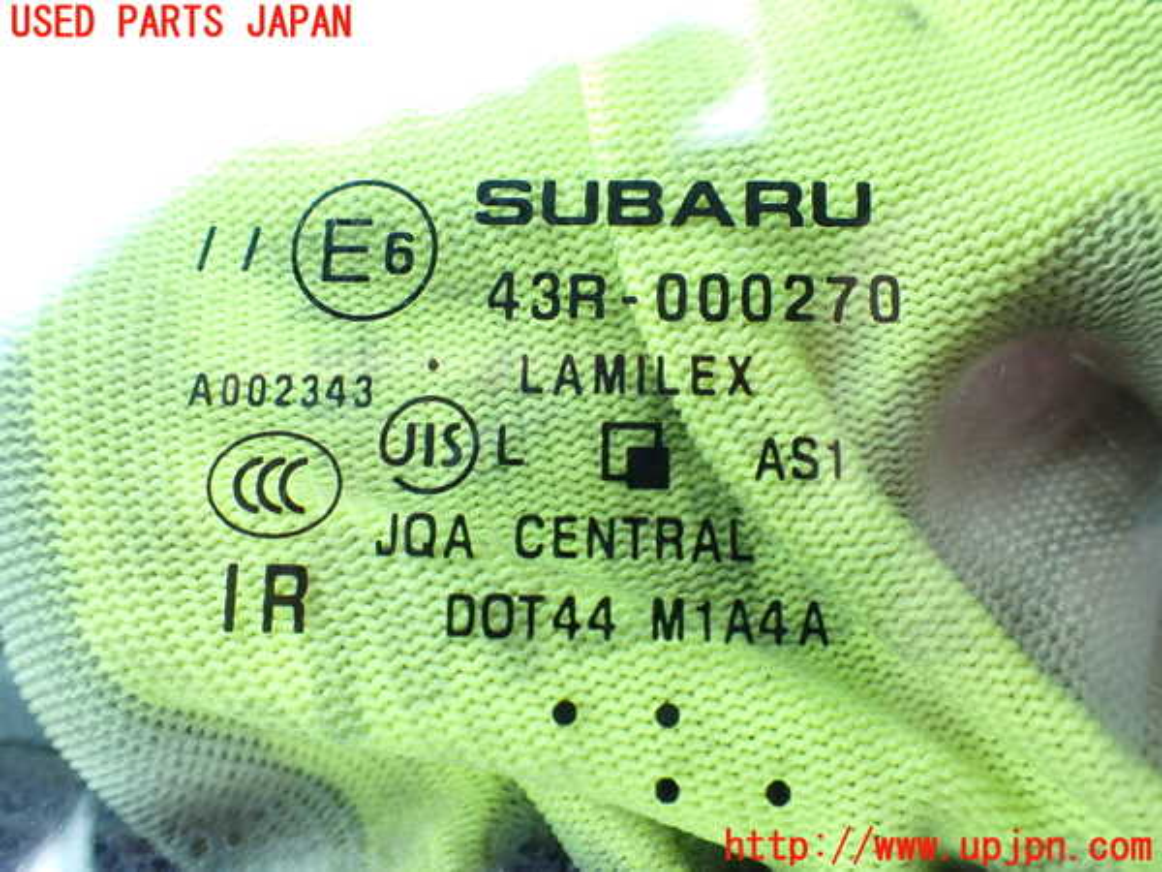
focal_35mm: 30
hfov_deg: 60.0
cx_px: 581
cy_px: 436
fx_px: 1007
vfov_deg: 46.8
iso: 125
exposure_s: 1/125
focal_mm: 5.4
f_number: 2.3
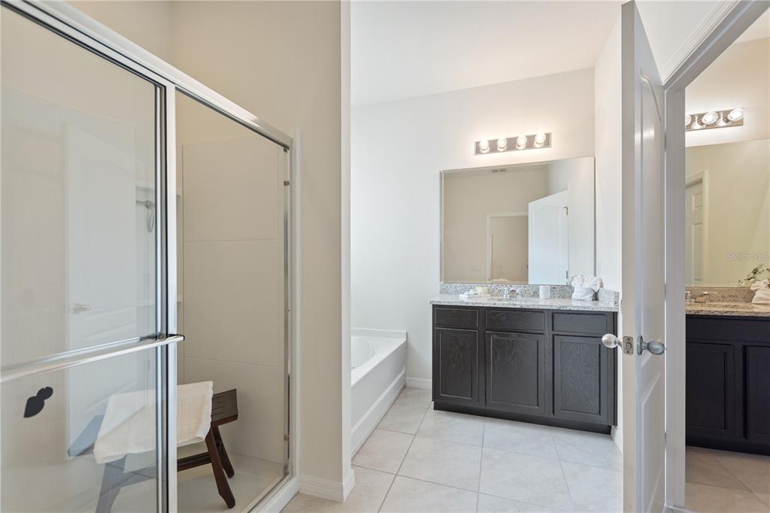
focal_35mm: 15
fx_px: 321
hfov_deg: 100.4
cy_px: 256
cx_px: 385
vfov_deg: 77.3
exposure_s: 1/5
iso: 400
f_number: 4.5
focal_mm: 10
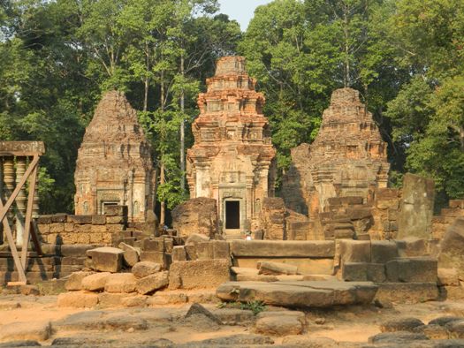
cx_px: 232
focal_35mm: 70
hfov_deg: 27.8
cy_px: 174
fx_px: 939
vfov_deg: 21.0
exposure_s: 1/250
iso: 80
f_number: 4
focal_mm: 12.6
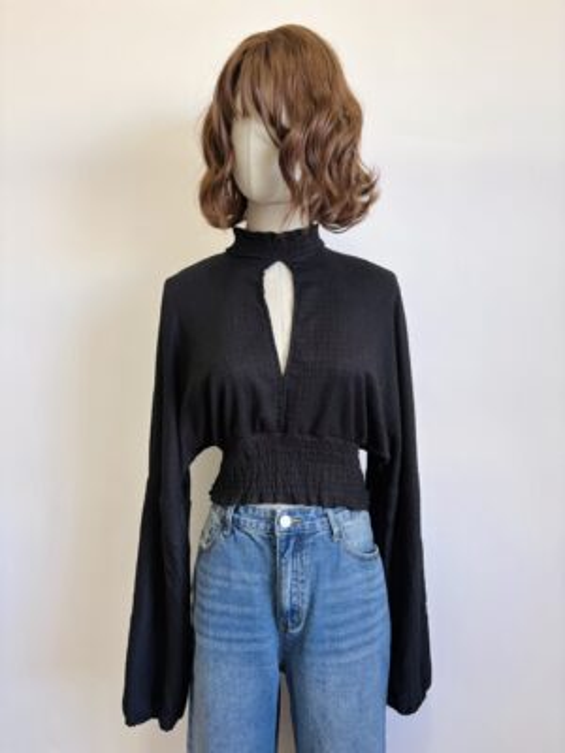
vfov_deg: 67.3
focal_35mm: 26
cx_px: 282
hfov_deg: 53.1
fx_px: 566
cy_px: 376
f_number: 1.6
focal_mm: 5.96
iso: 125
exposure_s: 1/60
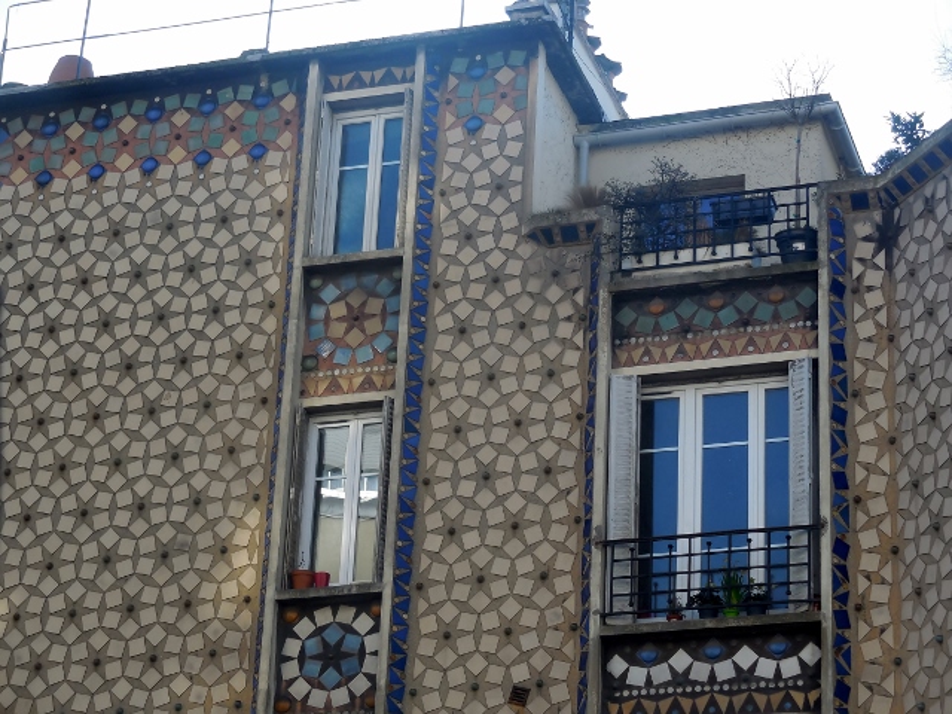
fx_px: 3108
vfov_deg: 13.1
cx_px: 476
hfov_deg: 17.4
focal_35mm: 113
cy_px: 357
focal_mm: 20.4
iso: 125
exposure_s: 1/400
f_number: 5.1
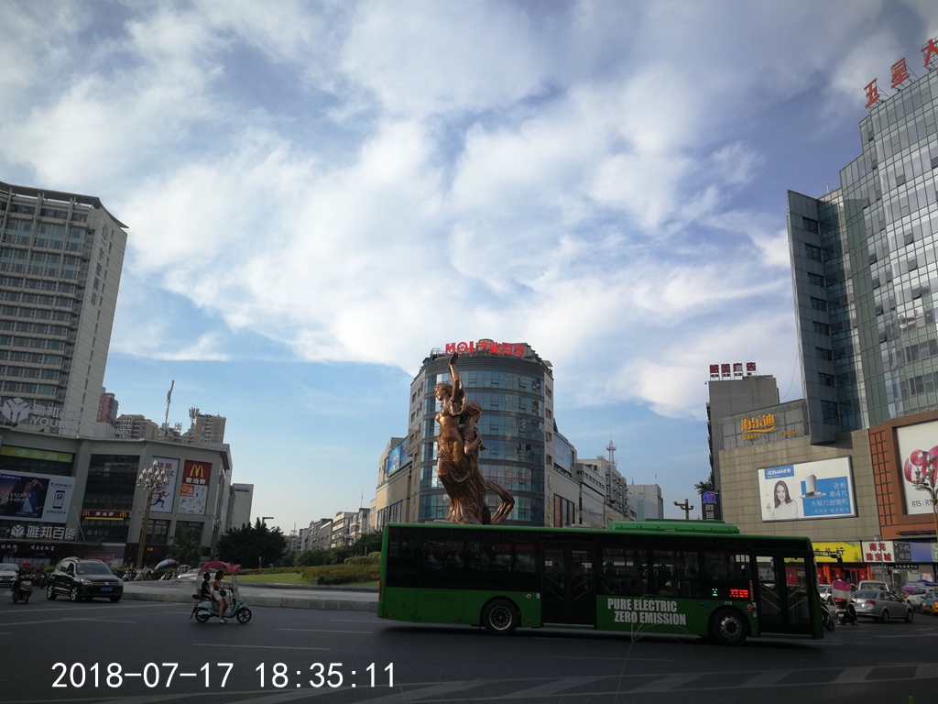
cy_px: 352
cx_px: 469
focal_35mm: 27
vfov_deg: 51.4
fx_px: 732
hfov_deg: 65.3
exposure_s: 1/684
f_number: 2.2
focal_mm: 3.95
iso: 50
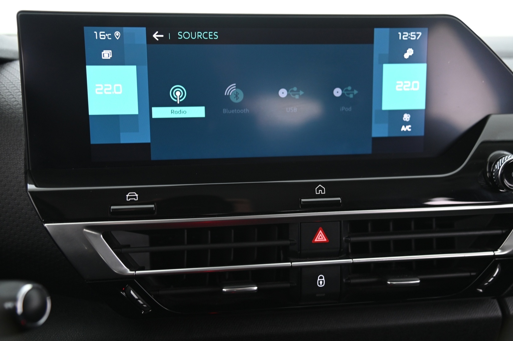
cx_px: 256
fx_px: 626
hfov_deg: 44.5
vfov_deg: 30.5
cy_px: 170
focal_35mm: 44
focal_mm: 44
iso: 2000
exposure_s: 1/15
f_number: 4
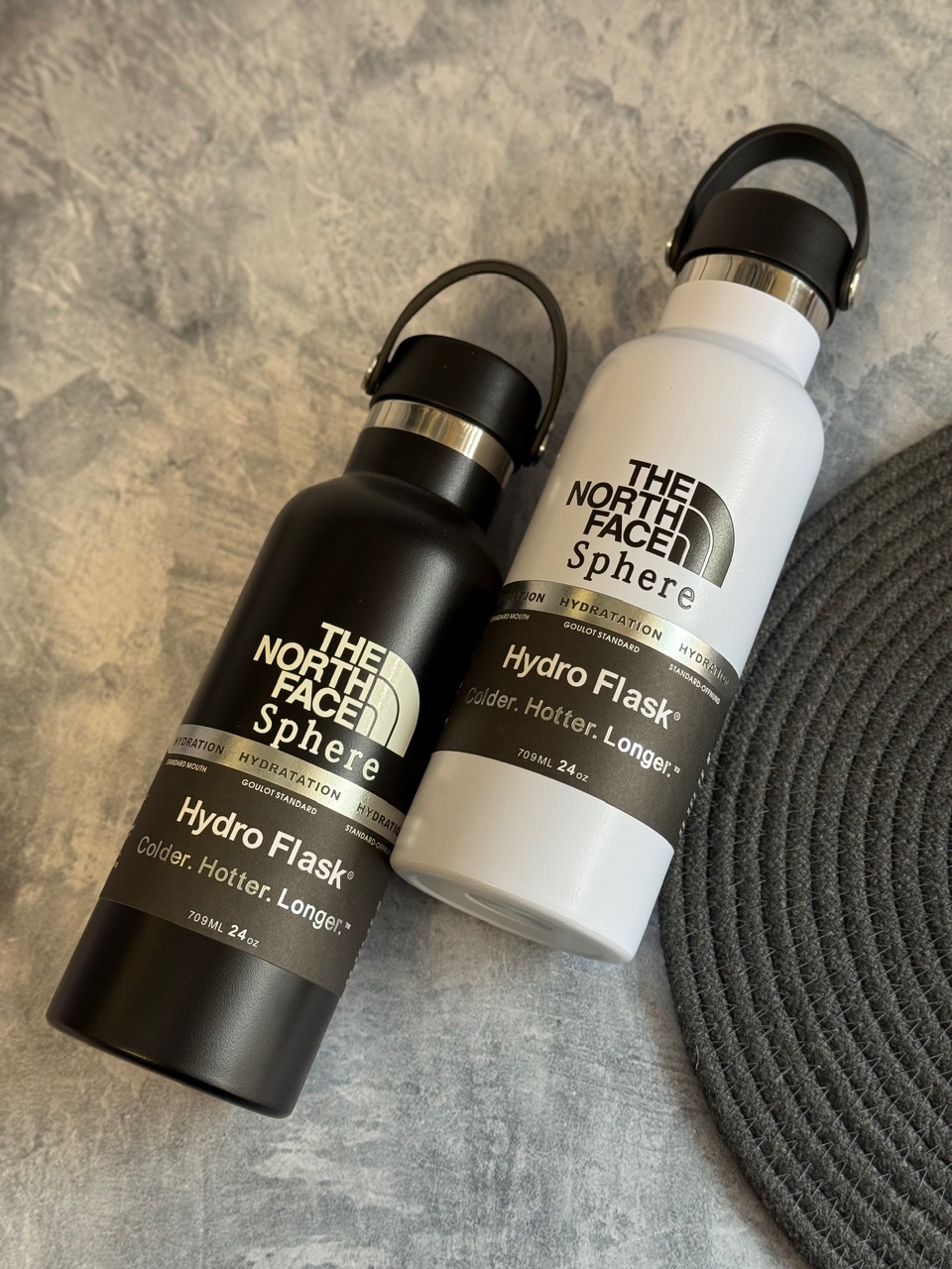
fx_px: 1760
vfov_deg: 39.7
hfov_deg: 30.3
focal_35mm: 48
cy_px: 634
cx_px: 476
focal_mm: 6.76
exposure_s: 1/86
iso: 100
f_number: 1.78
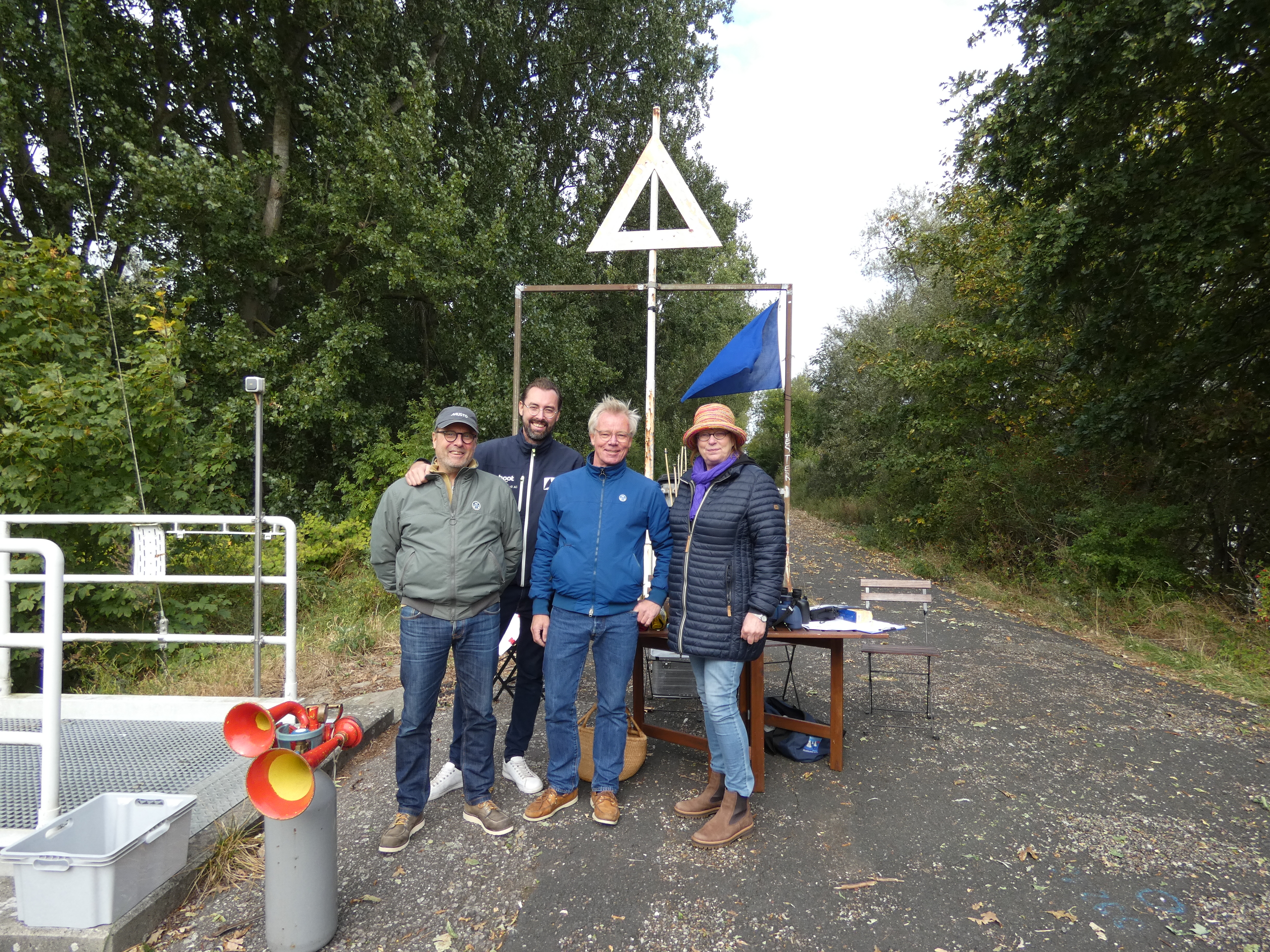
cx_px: 635
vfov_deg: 66.0
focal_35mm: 20
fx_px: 734
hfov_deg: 81.7
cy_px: 476
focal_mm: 3.6
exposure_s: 1/320
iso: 80
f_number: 2.8
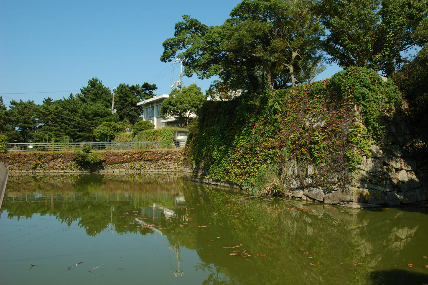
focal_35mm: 36
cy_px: 142
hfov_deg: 53.2
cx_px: 214
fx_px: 428
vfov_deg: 36.8
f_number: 10
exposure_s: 1/250
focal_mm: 24
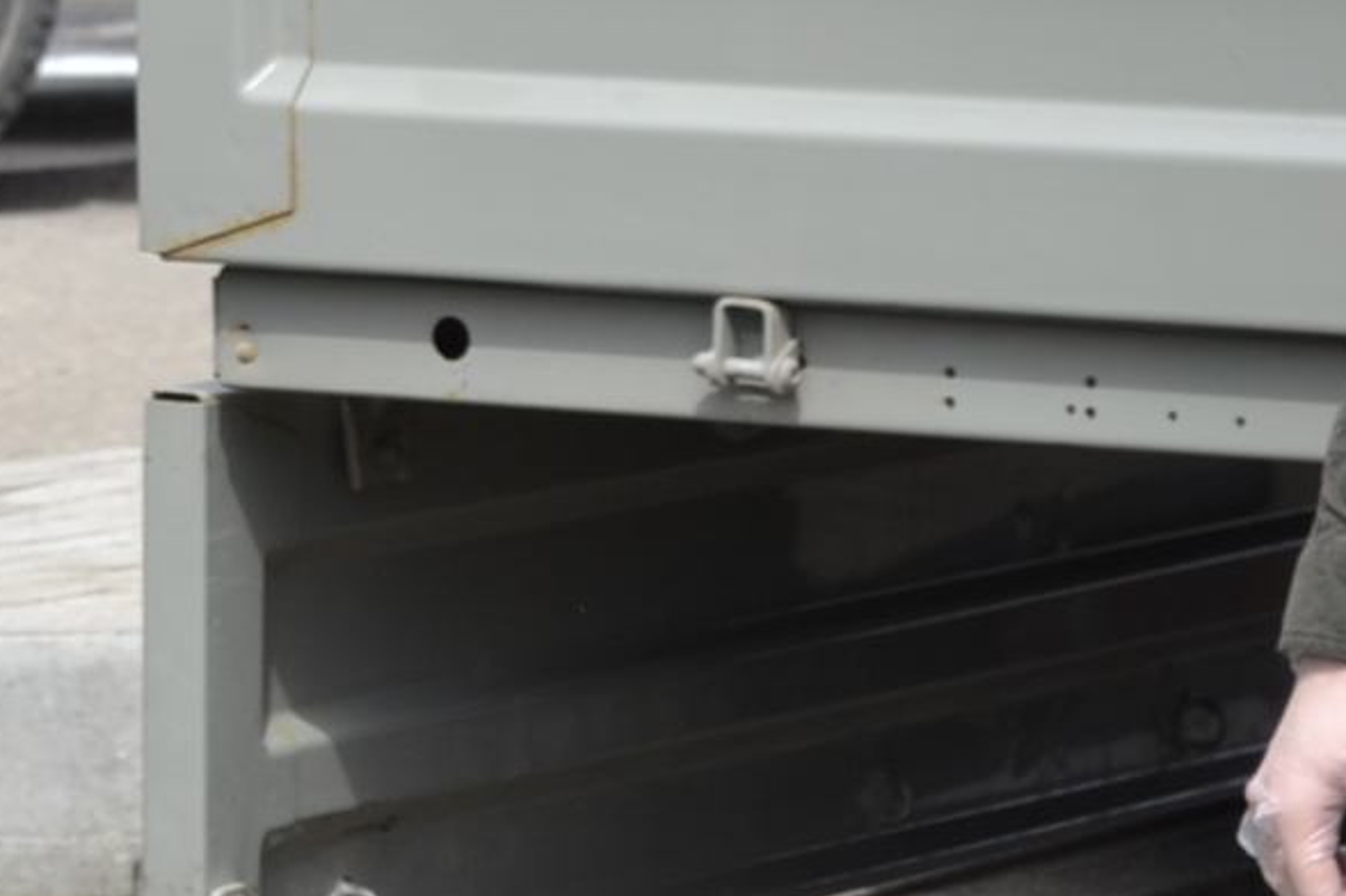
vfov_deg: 4.2
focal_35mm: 323
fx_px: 12068
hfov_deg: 6.2
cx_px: -1241
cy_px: -82
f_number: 7.1
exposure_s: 1/200
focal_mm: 55
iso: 100
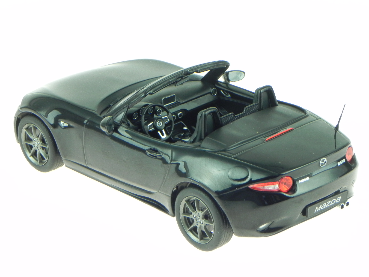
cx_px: 184
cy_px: 138
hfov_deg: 16.8
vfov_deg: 12.7
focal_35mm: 117
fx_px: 1247
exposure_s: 1/23.2
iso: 321
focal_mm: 20.8
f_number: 7.1
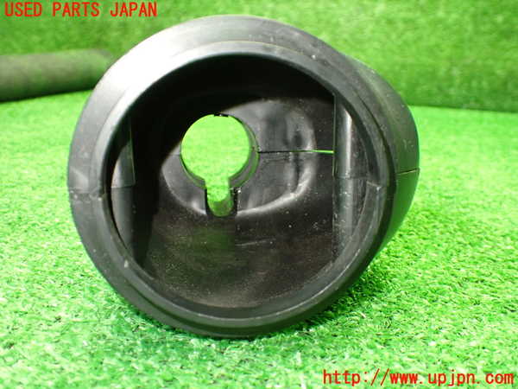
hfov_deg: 60.0
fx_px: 449
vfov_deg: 46.8
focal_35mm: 30
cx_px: 259
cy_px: 194
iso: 800
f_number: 2.3
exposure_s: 1/50
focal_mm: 5.4
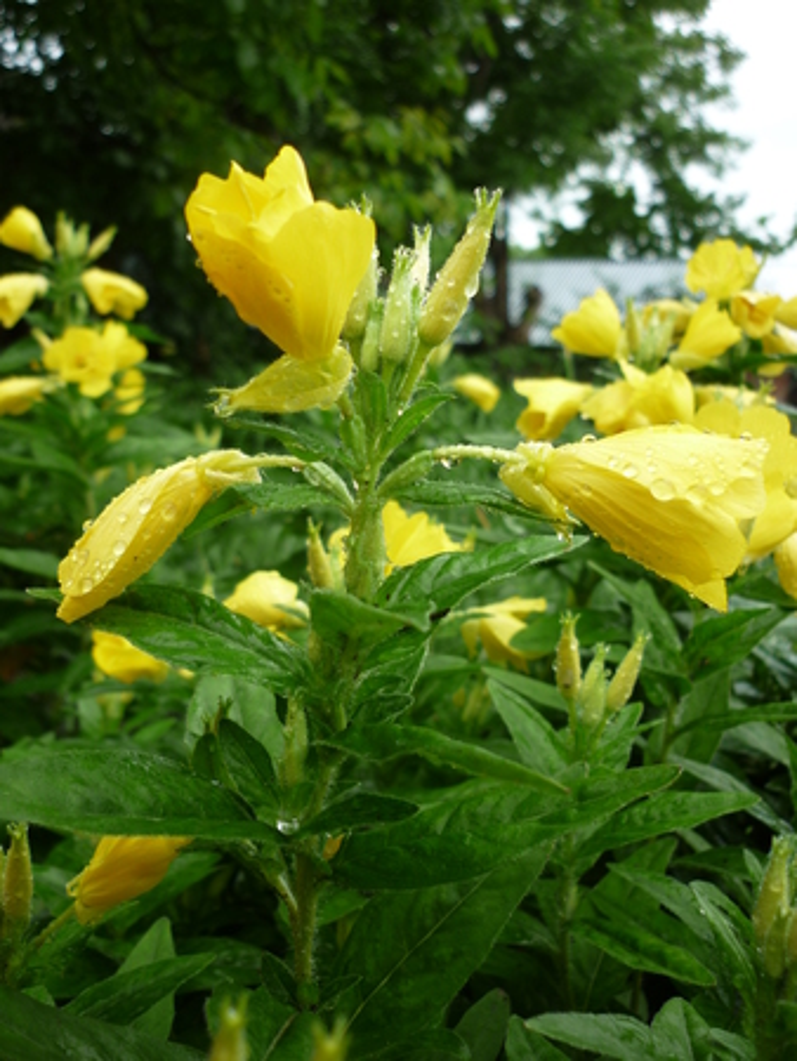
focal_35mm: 33
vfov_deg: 55.3
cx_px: 398
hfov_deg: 43.0
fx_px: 1012
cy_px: 530
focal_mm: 5.5
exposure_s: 1/160
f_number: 2.8
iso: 80
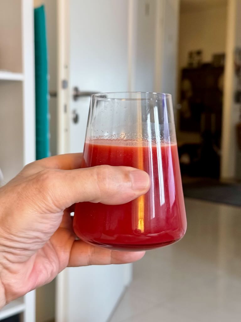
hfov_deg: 30.3
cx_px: 120
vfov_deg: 39.7
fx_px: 446
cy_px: 161
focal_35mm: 48
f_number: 1.78
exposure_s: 1/25
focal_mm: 6.76
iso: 500
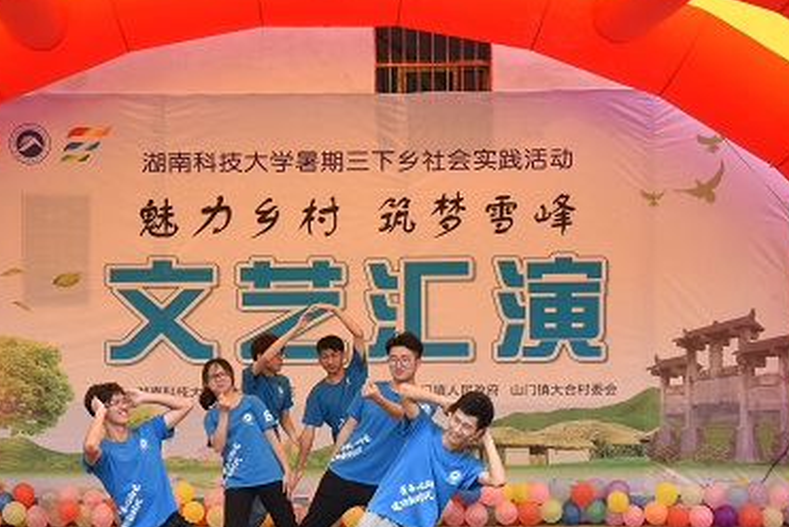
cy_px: 359
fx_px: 1842
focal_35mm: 84
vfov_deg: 16.2
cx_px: 298
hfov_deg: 24.1
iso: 250
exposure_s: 1/200
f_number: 9
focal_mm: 52
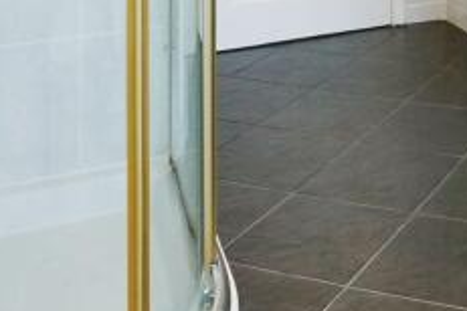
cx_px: 511
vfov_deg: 16.4
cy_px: -235
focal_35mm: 71
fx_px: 921
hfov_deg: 26.3
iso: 2000
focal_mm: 16
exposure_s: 1/80
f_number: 9
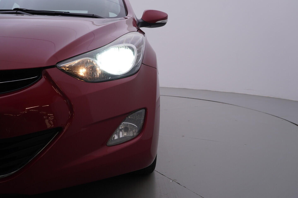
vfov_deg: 36.9
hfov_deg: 53.1
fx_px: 298
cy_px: 99
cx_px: 149
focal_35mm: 36
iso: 125
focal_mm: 24
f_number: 5
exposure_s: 1/125
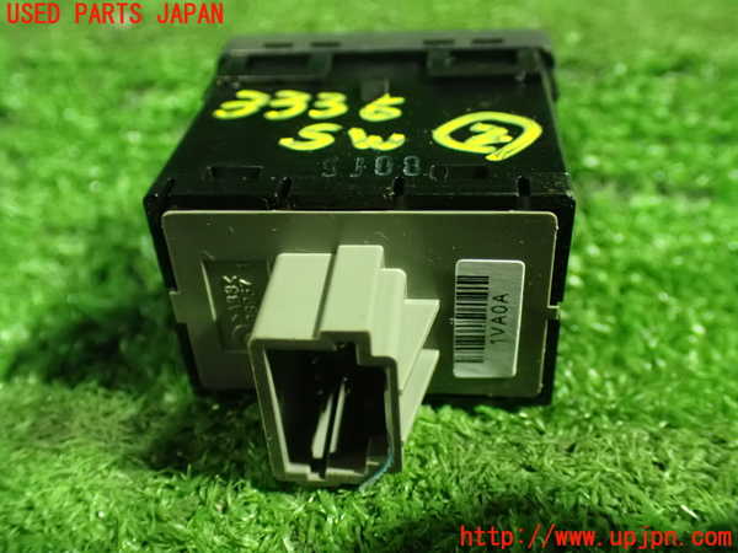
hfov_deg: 51.4
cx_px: 369
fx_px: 768
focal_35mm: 36
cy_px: 276
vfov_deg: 39.7
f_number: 2.5
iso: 1600
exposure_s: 1/30
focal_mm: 6.37
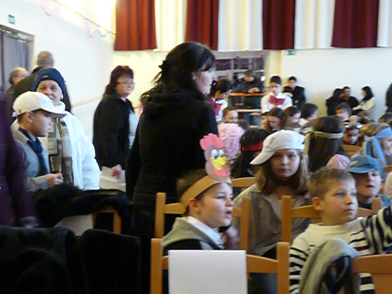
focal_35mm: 53
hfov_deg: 35.4
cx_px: 101
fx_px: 600
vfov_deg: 27.4
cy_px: 179
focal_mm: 5.1
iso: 800
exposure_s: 1/15
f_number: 2.8
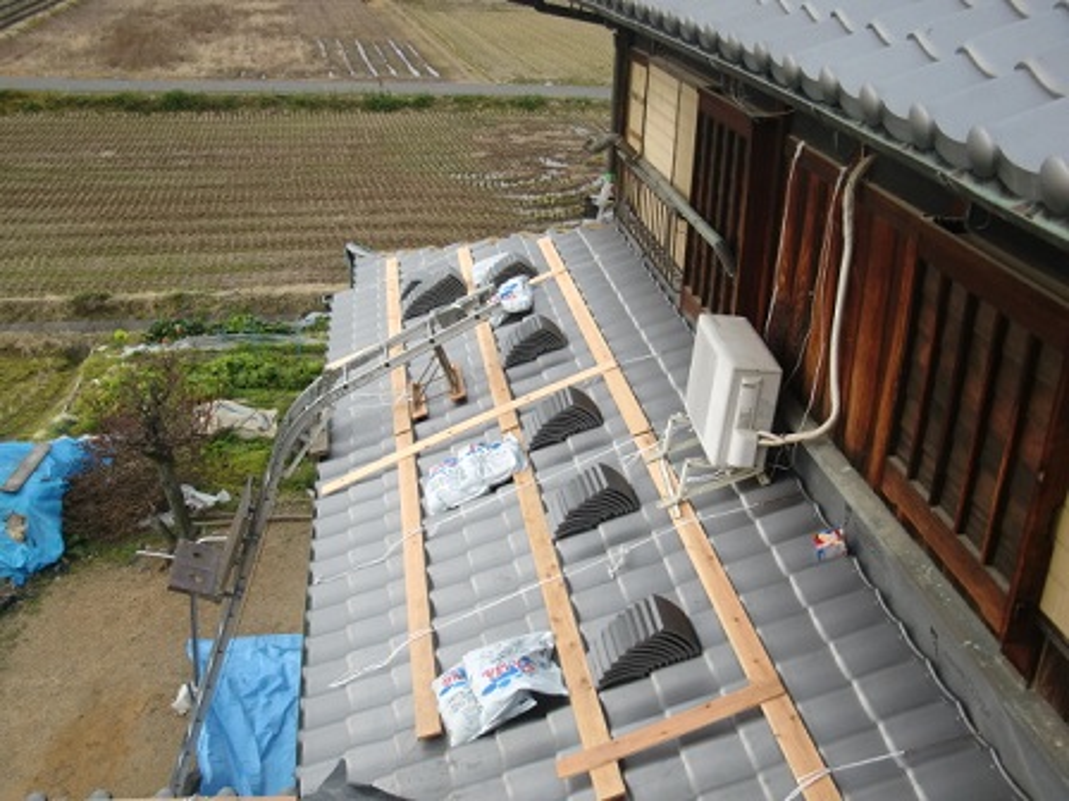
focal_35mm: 38
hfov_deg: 49.0
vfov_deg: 37.7
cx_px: 534
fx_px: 1174
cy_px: 400
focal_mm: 6.66
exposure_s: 1/250
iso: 64
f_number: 3.9
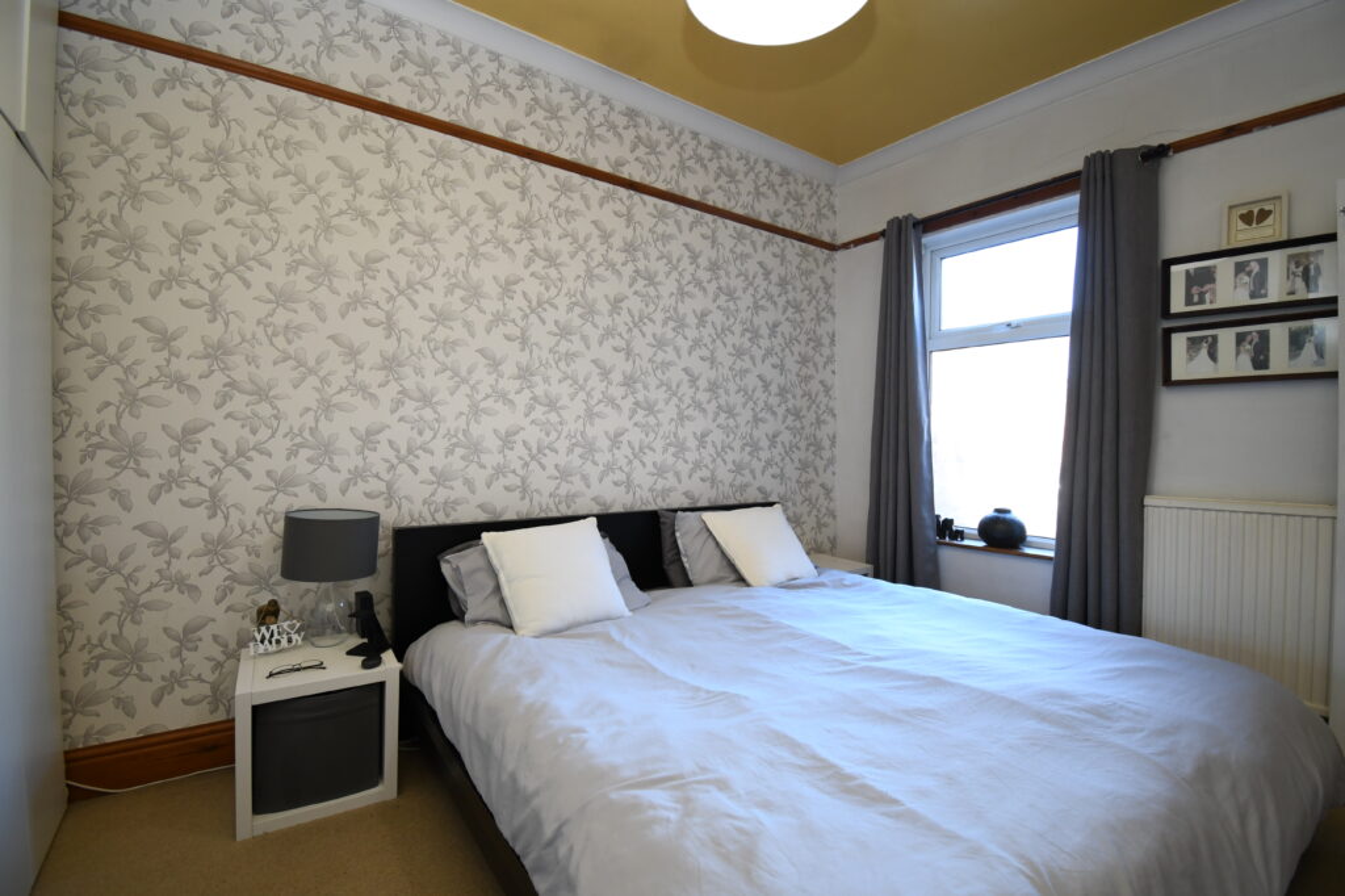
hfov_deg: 100.4
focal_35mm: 15
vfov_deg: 77.3
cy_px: 448
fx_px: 560
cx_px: 672
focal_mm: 10
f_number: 4.5
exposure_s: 1/50
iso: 560
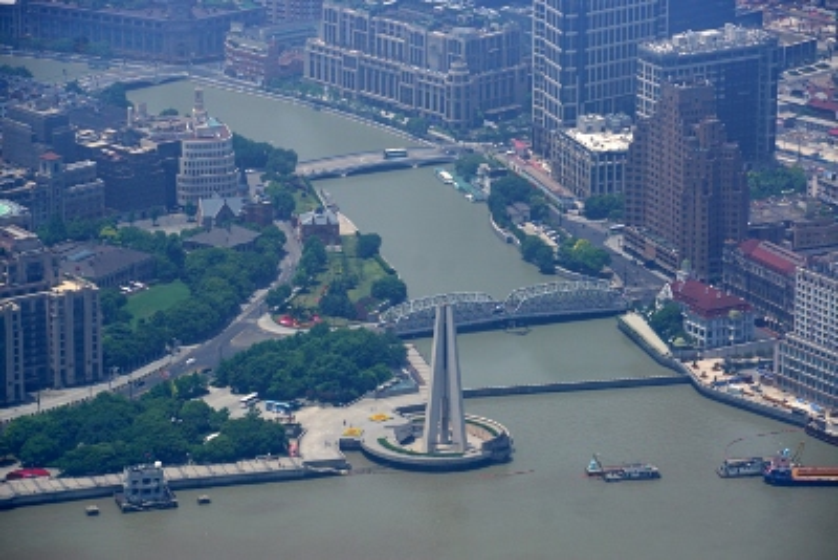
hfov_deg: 10.2
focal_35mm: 202
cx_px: 419
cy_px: 280
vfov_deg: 6.8
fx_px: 4715
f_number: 7.1
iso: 100
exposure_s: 1/320
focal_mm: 135
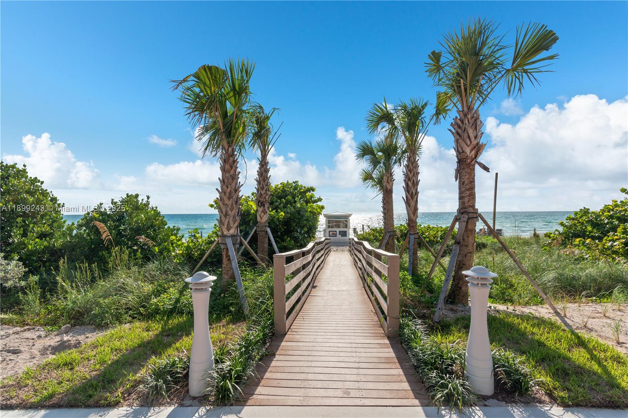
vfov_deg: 70.4
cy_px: 209
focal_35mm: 17
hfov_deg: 93.3
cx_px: 314
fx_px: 296
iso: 200
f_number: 8
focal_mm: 17
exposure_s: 1/1000
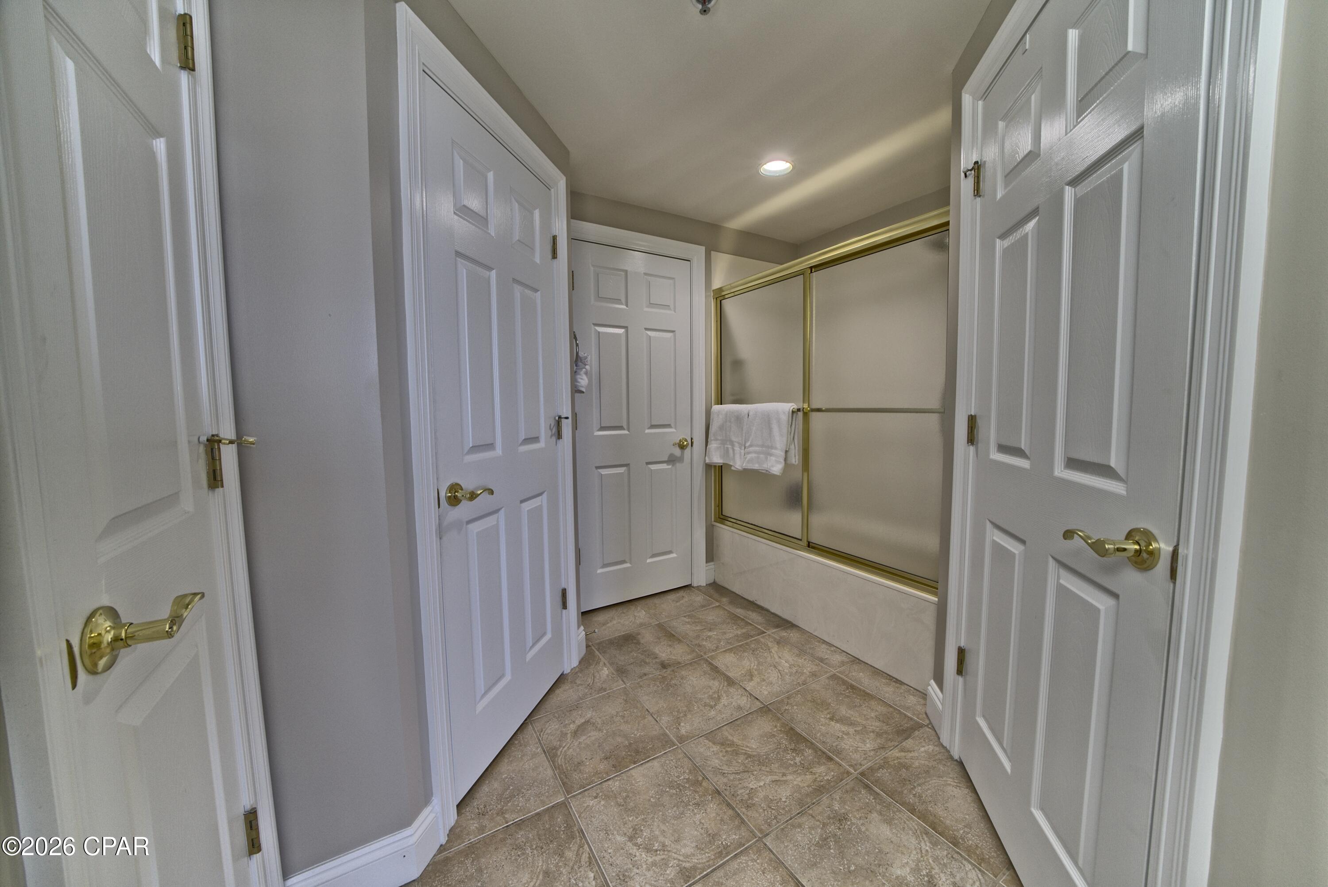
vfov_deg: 90.1
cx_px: 664
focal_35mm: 12
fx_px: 443
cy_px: 444
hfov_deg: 112.6
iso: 800
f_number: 11
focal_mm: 12
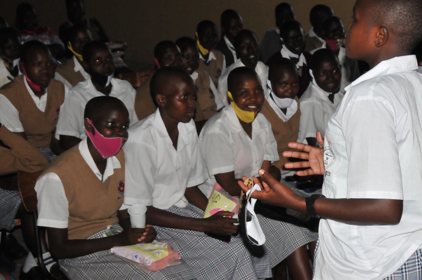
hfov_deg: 27.3
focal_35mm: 74
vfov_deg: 18.4
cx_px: 273
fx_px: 866
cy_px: 141
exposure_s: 1/250
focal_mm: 36
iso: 1000
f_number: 11
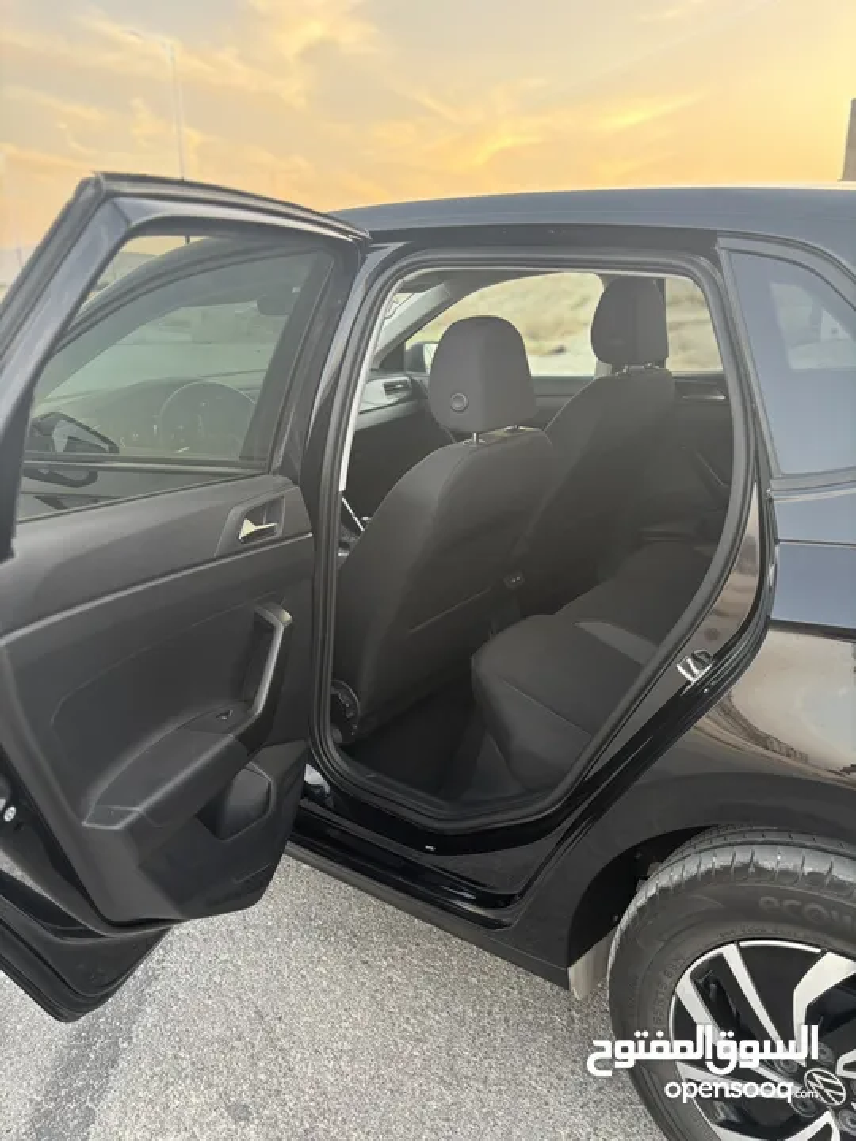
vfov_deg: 67.3
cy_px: 570
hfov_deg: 53.1
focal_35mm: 26
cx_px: 428
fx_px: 857
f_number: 1.6
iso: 125
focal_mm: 5.96
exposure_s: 1/96
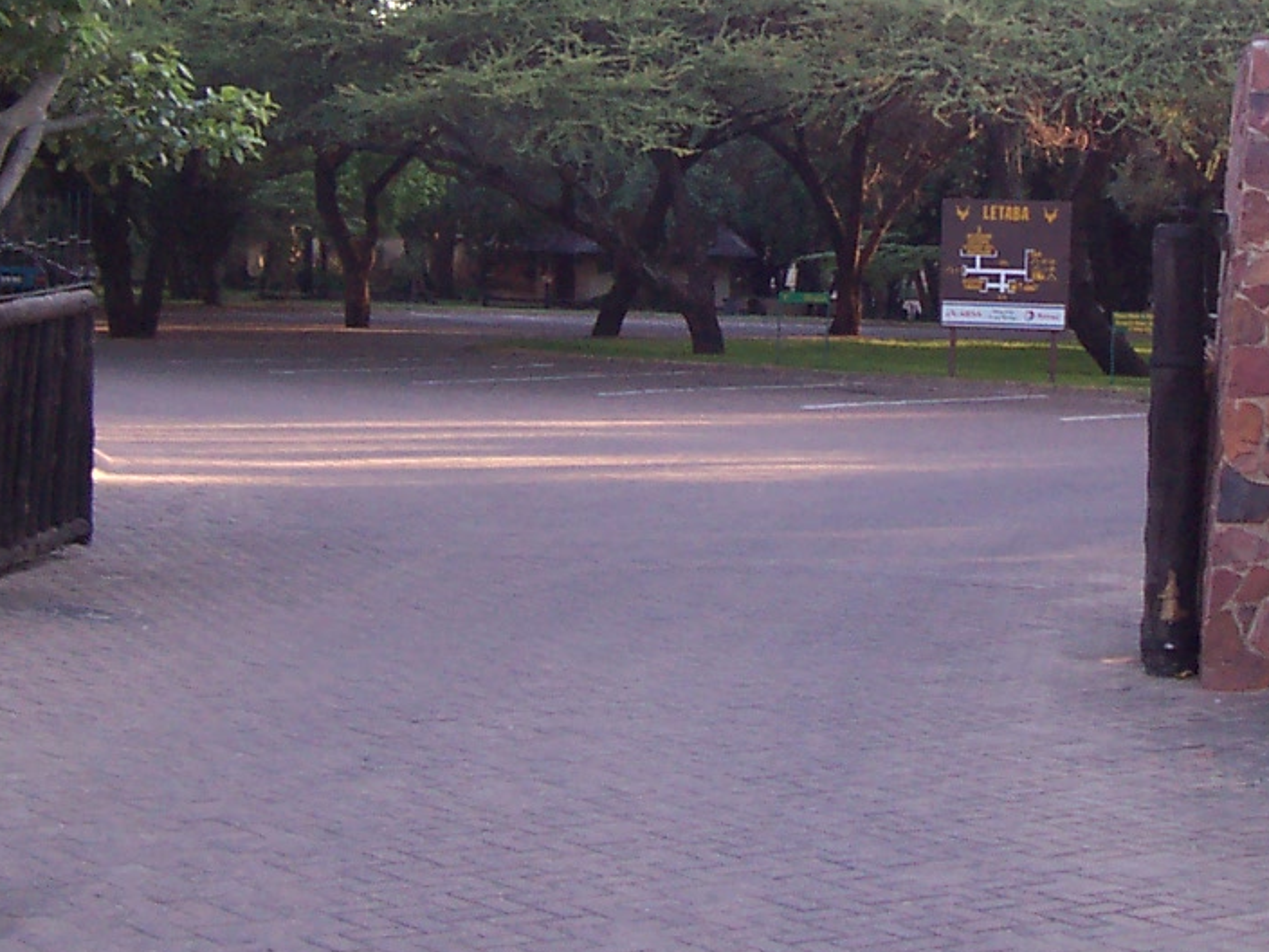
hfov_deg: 22.3
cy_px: 236
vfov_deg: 16.9
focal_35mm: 87
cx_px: 912
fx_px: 3189
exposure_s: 1/90
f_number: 2.8
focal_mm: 5.6
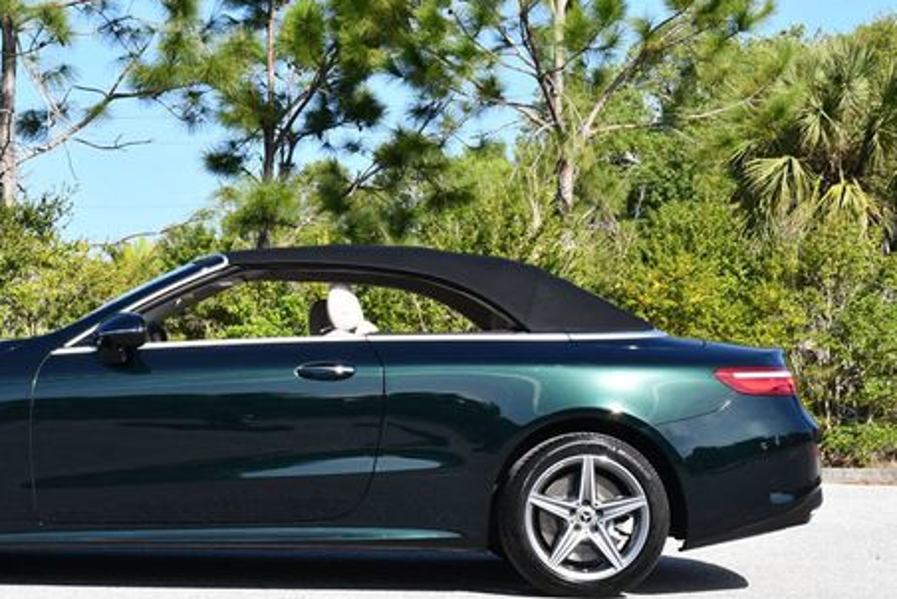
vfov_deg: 16.1
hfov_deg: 23.8
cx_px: 278
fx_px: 2119
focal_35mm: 85
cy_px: 252
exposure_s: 1/250
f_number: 8
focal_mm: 30
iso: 180
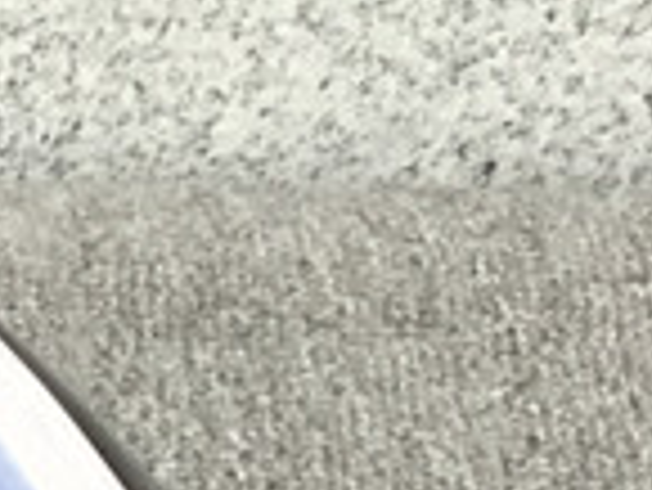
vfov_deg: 7.0
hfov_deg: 9.9
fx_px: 3619
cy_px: 1405
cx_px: -441
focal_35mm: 192
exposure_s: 1/100
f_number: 2.4
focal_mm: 3.3
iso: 32
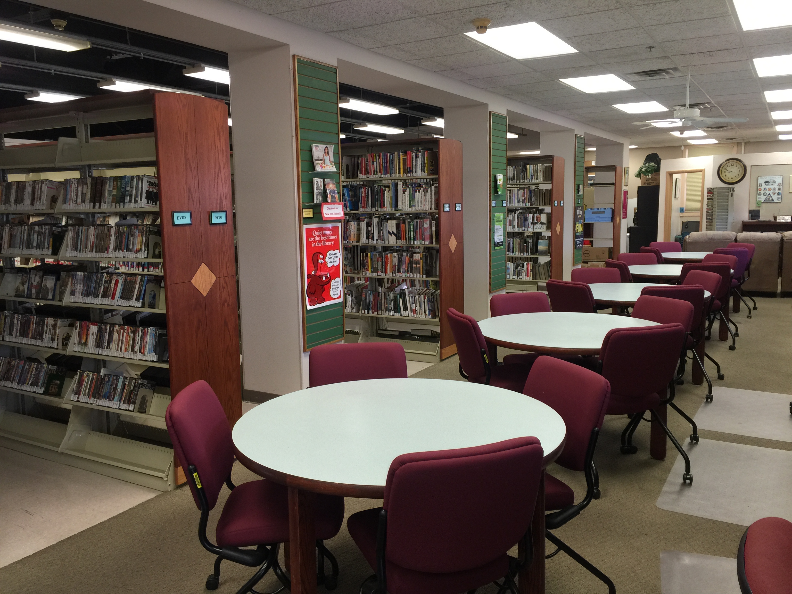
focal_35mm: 29
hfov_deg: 61.7
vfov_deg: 48.2
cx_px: 396
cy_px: 297
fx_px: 664
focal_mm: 4.15
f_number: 2.2
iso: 32
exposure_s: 1/15
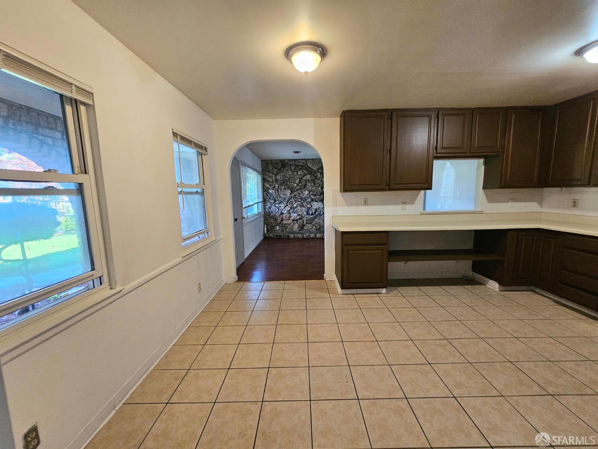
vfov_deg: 89.9
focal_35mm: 13
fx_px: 225
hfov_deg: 106.2
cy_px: 224
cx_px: 299
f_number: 2.2
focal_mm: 2.2
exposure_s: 1/60.2
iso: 400
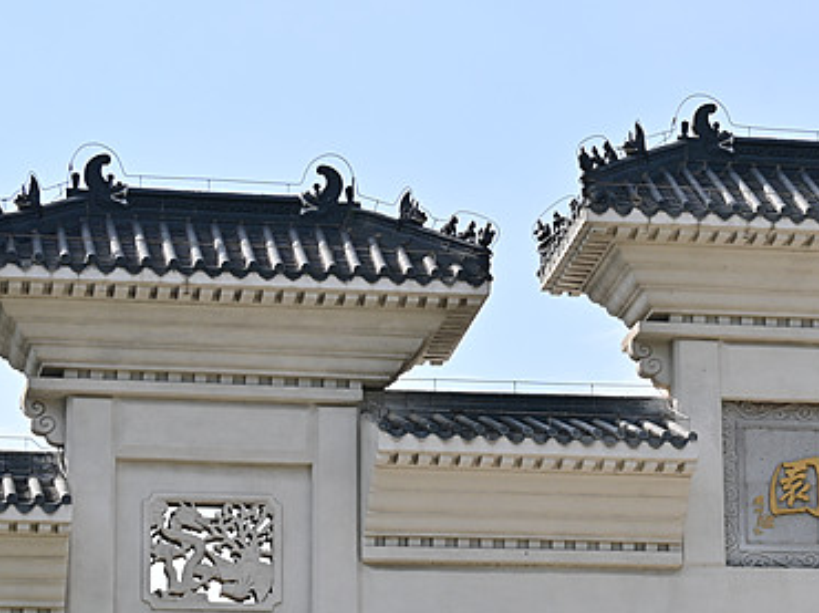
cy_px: 446
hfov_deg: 12.5
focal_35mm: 156
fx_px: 3689
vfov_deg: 9.5
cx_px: 830
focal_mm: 50
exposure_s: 1/320
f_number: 11
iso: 200
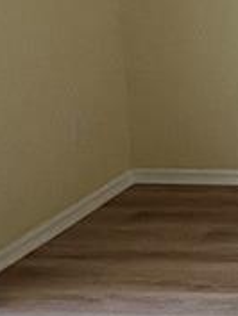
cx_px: 569
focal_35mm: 88
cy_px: 11
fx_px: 806
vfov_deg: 21.6
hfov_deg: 12.9
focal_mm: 1.57
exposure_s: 1/99
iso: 125
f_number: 1.8
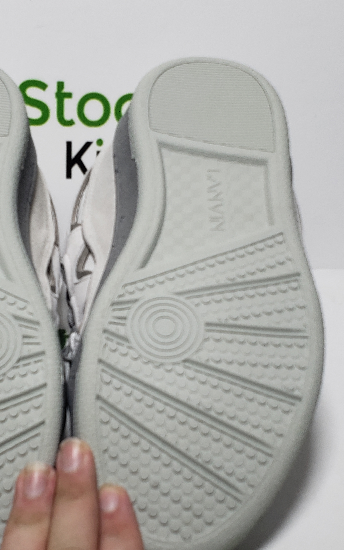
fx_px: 765
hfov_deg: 25.2
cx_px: 103
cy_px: 308
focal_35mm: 51
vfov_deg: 39.5
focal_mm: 4.3
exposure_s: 1/240
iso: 50
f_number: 2.4
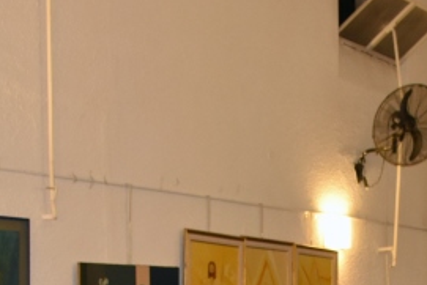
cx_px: 372
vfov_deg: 12.6
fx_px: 1210
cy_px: 456
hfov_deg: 19.7
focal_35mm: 102
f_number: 3.5
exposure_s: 1/60
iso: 1250
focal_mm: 18
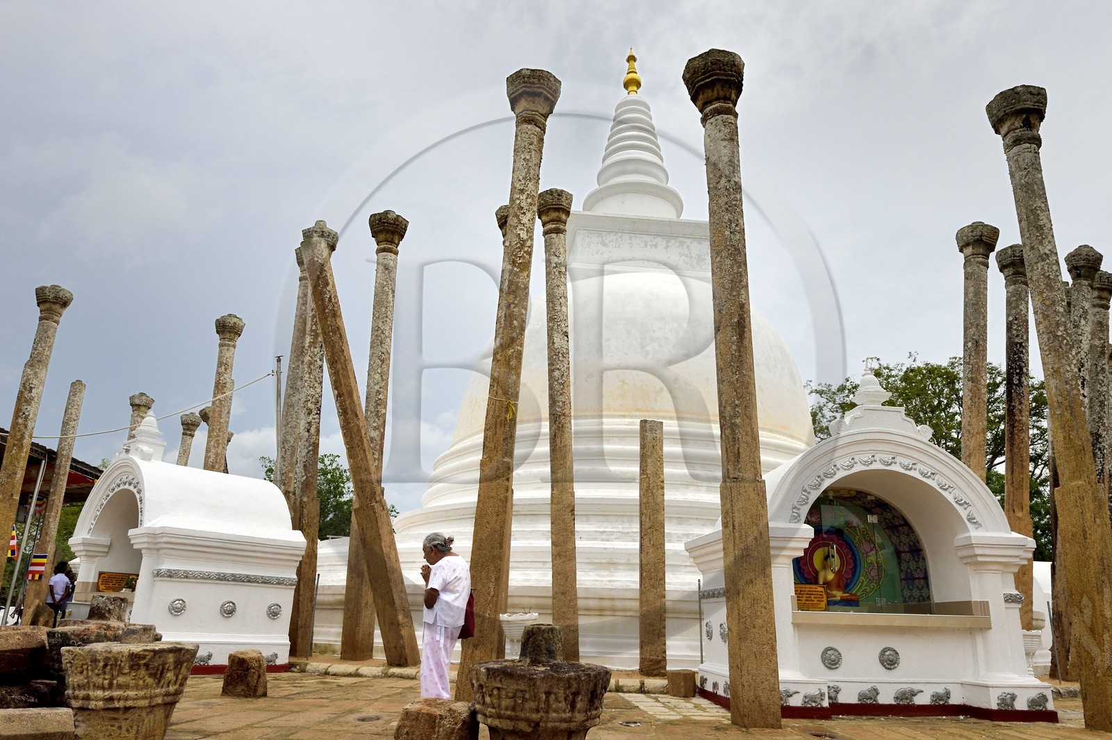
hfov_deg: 73.8
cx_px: 556
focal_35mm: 24
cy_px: 370
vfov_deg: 53.1
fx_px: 741
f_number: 11
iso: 800
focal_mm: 24
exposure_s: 1/250
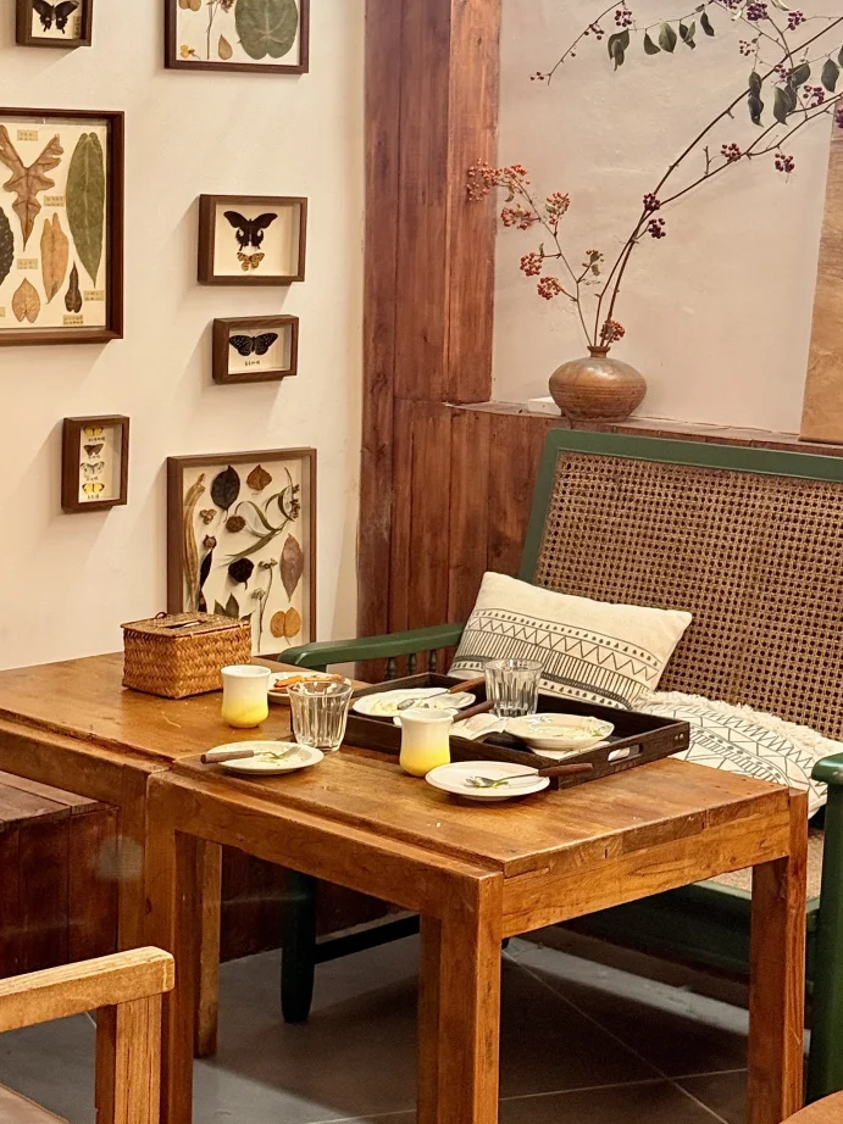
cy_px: 328
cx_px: 405
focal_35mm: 75
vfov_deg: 25.8
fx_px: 2436
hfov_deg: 19.6
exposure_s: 1/33
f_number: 1.78
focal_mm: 6.76
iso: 250
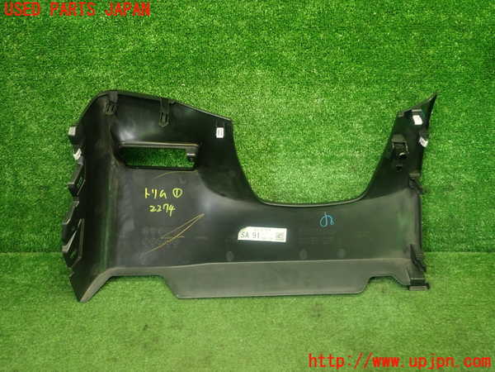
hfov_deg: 60.0
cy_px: 186
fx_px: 429
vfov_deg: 46.8
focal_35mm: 30
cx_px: 248
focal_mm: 5.4
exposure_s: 1/30
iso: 200
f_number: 2.3
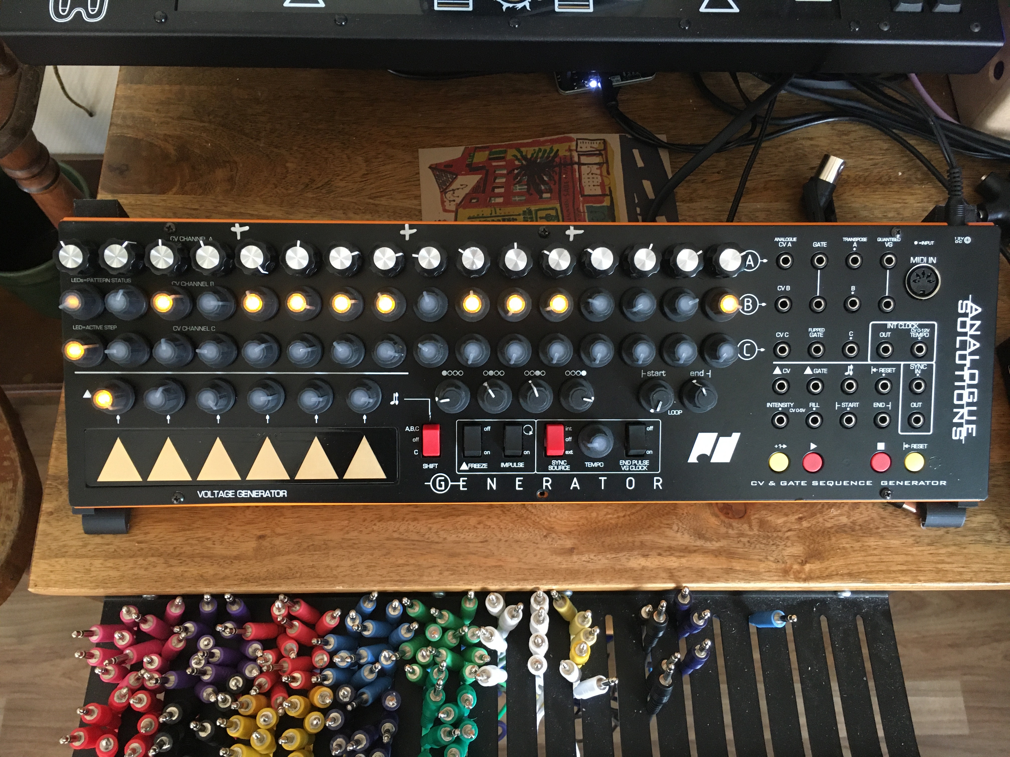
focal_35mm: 29
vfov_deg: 48.2
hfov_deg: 61.7
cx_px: 505
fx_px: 846
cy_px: 378
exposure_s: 1/33
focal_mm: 4.15
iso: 250
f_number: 2.2
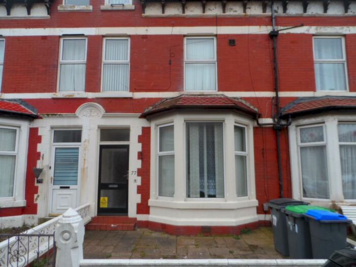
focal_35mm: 24
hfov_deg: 71.6
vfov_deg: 56.8
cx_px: 178
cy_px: 134
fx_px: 247
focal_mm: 4
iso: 80
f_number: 3.2
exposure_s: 1/350
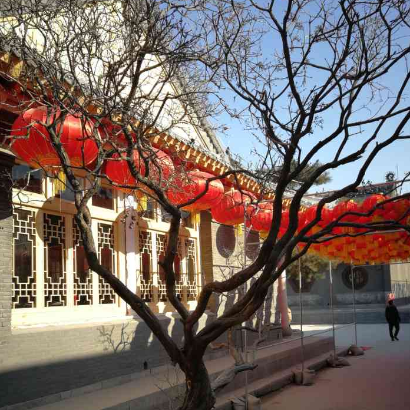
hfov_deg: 51.1
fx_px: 429
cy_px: 257
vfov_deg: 50.6
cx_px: 205
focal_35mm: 32
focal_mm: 3.95
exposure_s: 1/385
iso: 50
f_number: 2.2
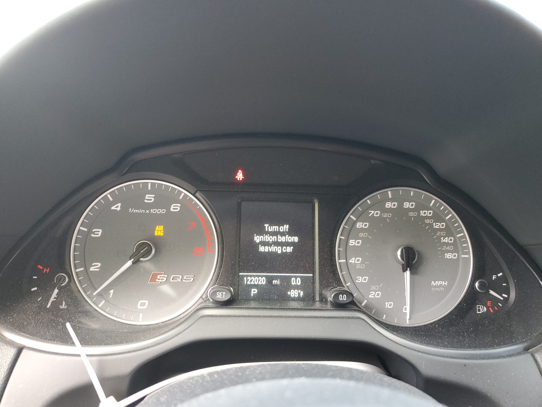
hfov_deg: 67.3
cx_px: 271
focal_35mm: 26
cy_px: 204
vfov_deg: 53.1
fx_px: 407
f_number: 1.5
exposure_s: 1/60.2
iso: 144
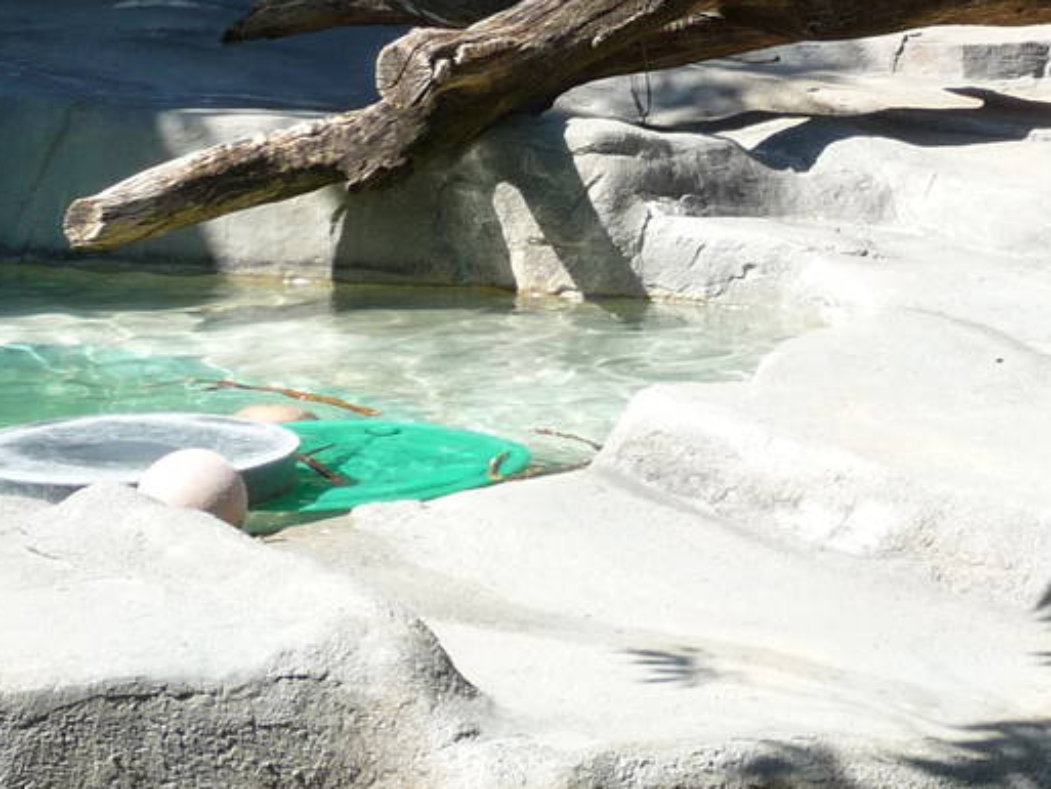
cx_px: 1069
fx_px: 3219
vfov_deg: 13.2
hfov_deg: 18.0
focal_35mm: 106
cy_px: -383
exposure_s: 1/320
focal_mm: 5.6
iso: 100
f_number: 3.6
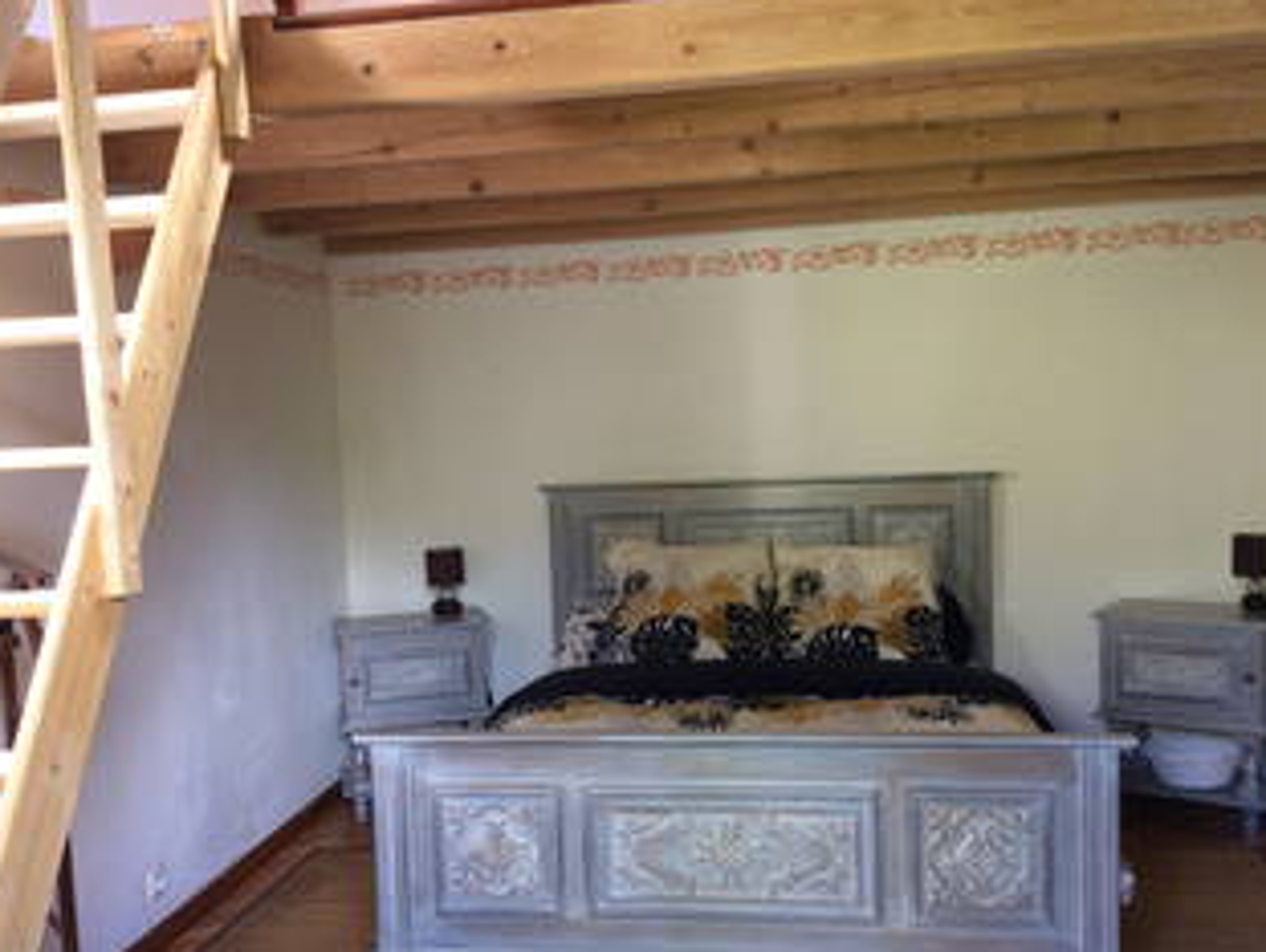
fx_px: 1355
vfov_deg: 38.7
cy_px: 533
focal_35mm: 37
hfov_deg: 50.1
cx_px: 615
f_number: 2.4
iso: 100
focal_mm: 3.3
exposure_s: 1/25
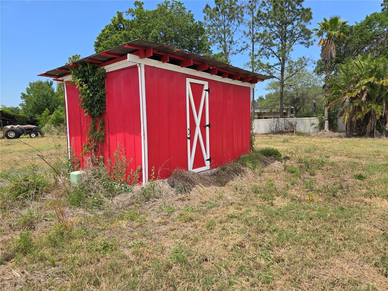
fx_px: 258
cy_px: 146
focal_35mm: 23
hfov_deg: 73.9
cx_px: 194
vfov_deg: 58.9
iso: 12
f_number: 1.7
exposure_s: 1/677
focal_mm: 6.3
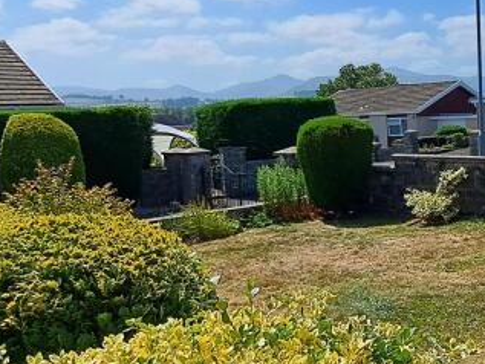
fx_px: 589
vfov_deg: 34.4
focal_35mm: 42
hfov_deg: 42.8
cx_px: 387
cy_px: 174
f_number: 2.2
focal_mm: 1.74
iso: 50
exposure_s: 1/1650
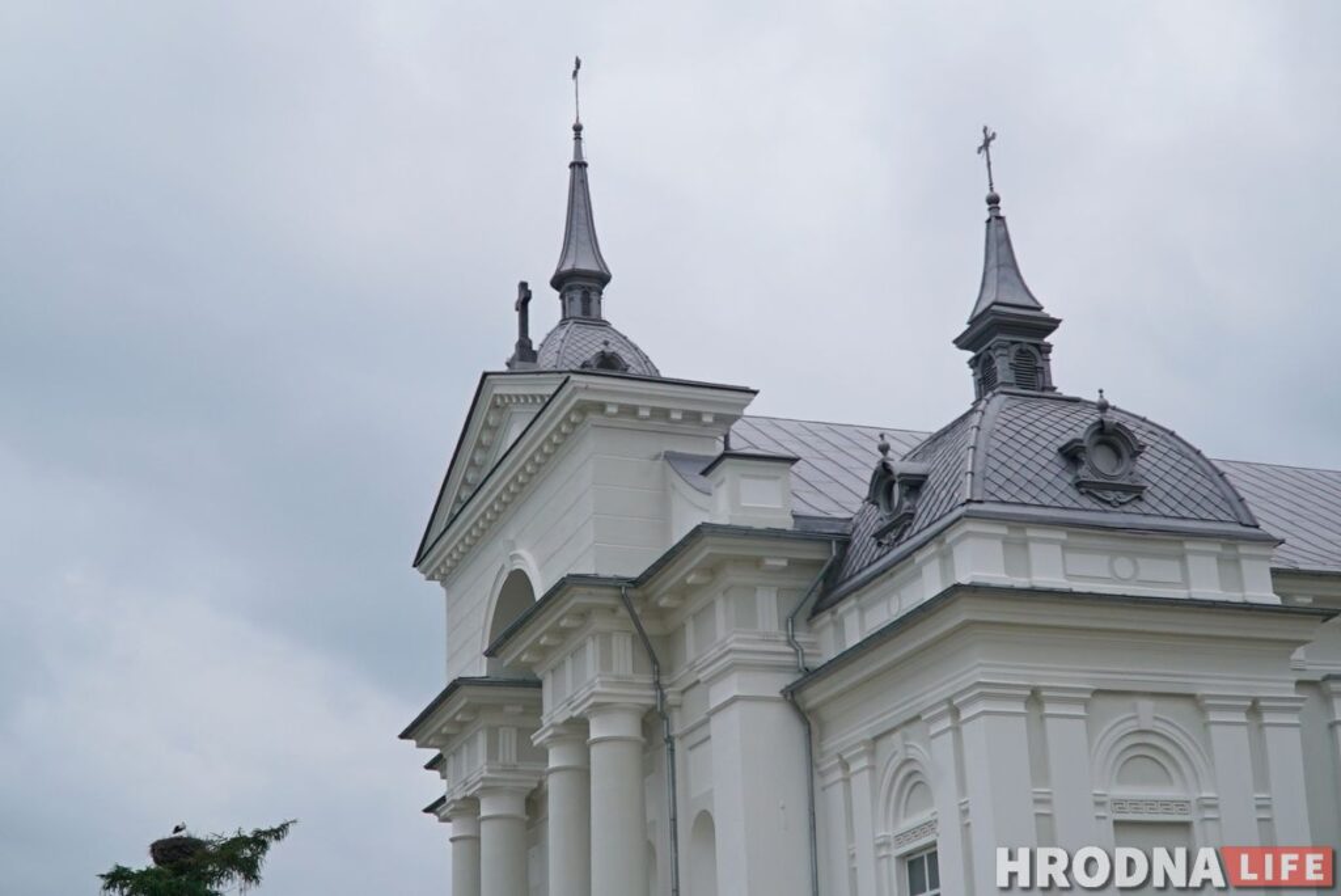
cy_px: 448
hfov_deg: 46.4
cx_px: 670
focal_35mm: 42
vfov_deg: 31.9
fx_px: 1565
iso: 400
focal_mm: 28
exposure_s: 1/40
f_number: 5.6
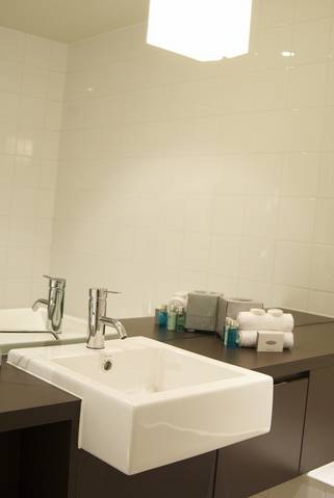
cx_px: 167
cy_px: 249
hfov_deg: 32.0
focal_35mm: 42
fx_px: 582
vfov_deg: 46.3
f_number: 4.5
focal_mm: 28
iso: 400
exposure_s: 1/8
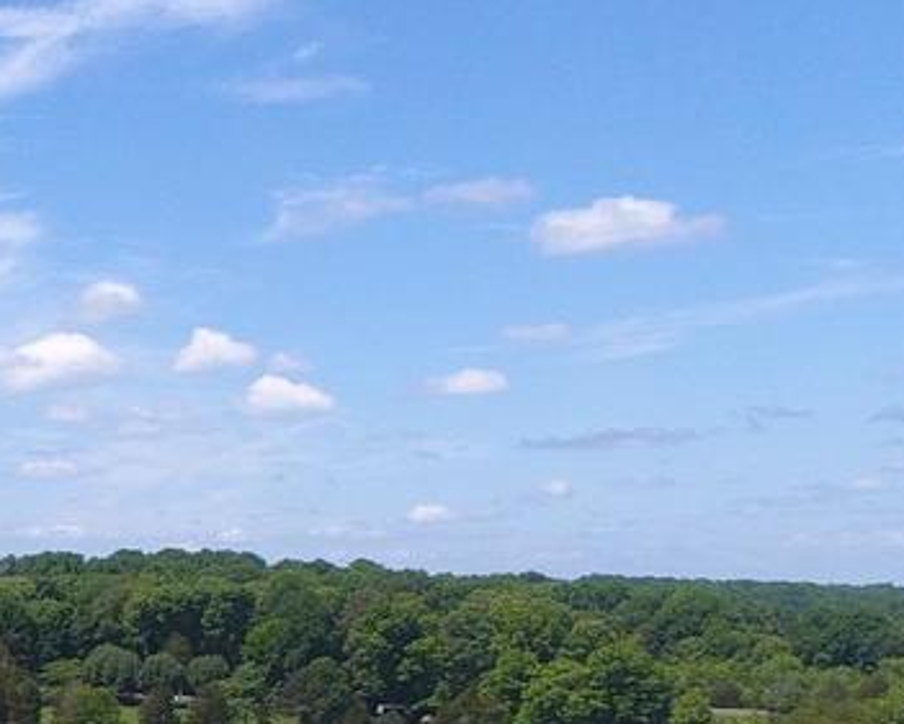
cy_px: 933
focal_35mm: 80
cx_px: -706
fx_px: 2141
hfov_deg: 18.7
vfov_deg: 18.0
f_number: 2.8
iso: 100
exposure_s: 1/781
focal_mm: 3.61
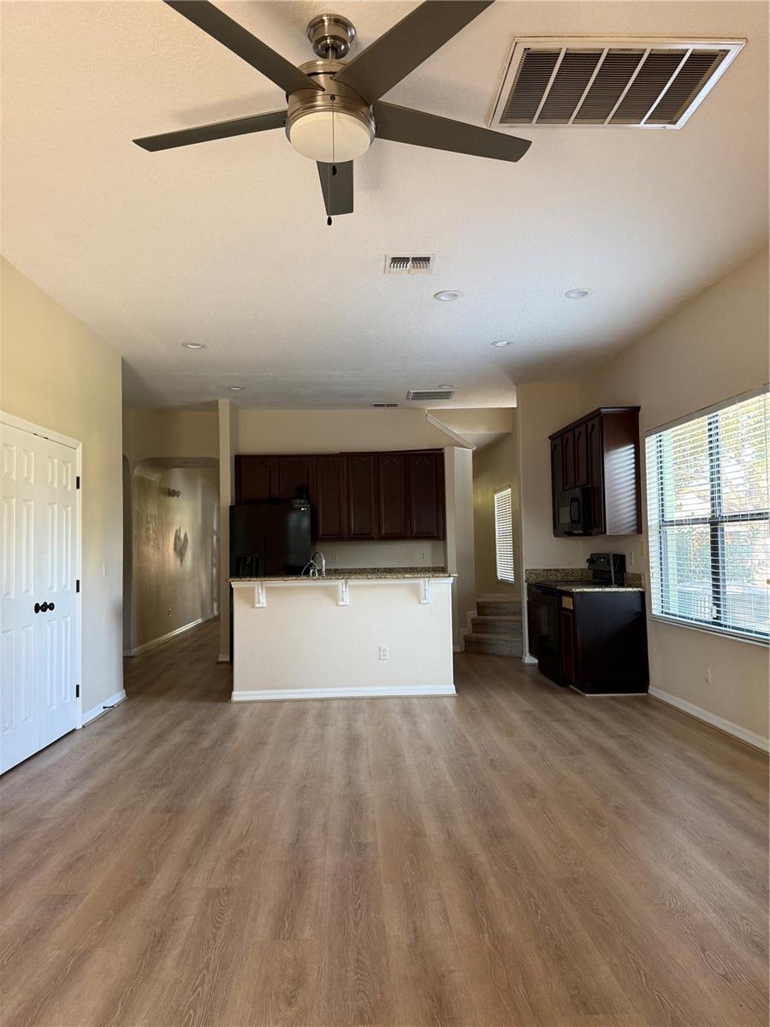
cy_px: 514
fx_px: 712
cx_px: 385
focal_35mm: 24
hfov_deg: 56.8
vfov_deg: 71.6
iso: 200
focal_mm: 6.76
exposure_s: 1/121
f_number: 1.78
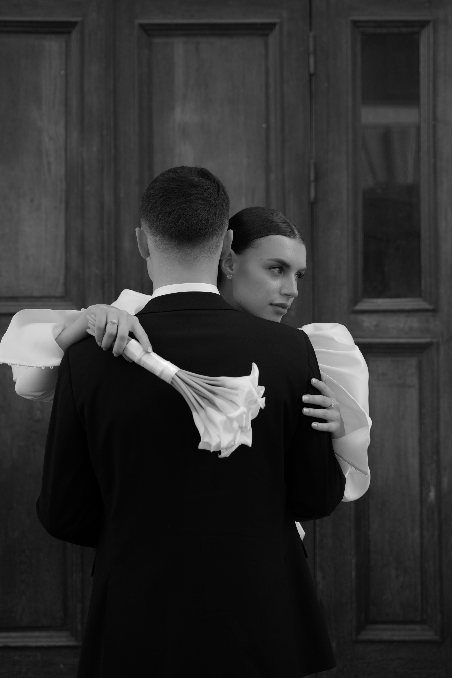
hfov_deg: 29.9
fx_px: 847
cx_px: 226
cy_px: 339
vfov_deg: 43.6
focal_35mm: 45
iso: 200
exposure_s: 1/800
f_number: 2.8
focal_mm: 45
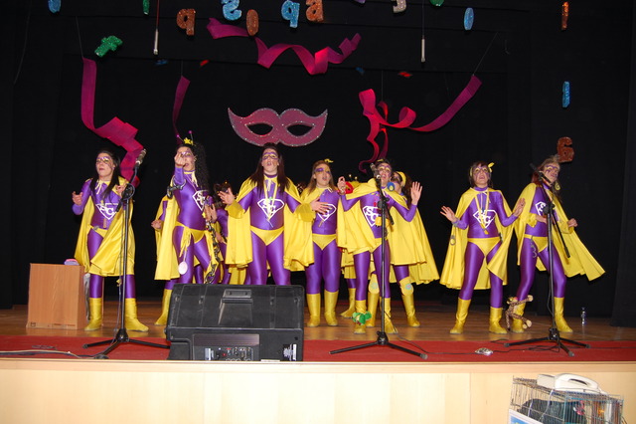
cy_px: 212
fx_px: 636
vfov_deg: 36.8
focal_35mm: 36
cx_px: 318
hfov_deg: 53.2
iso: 200
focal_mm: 24
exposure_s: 1/60
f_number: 4
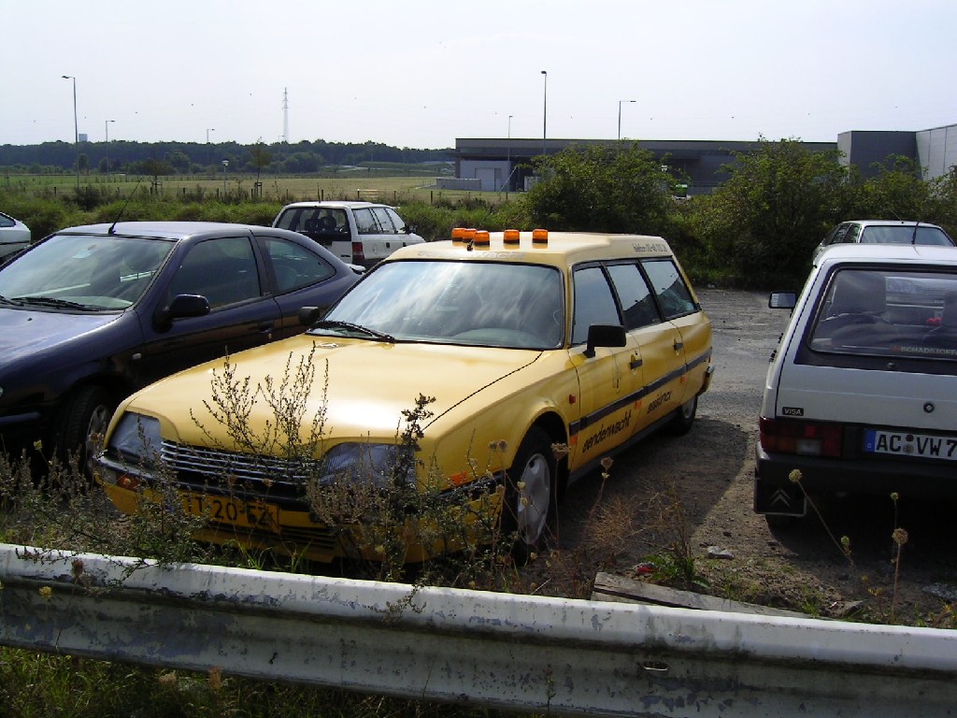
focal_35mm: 36
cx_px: 478
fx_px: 995
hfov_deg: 51.4
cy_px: 359
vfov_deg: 39.7
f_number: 4.8
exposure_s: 1/763
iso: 50
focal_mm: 5.6
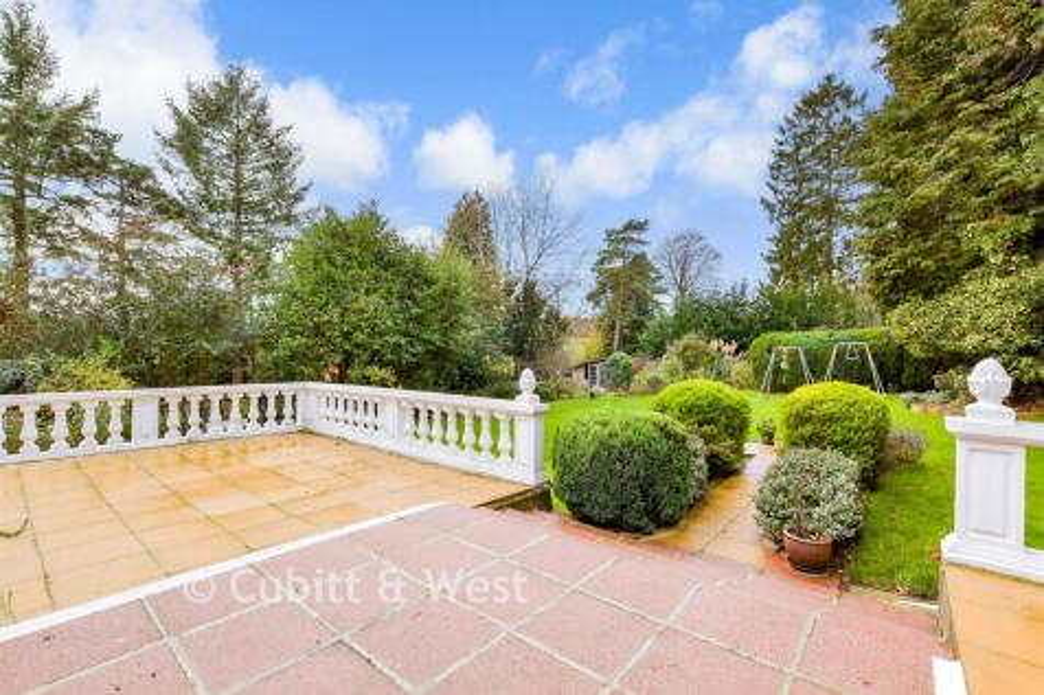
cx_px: 522
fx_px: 435
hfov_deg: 100.4
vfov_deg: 77.3
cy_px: 348
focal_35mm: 15
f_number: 8
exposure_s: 1/25
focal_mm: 10
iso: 160
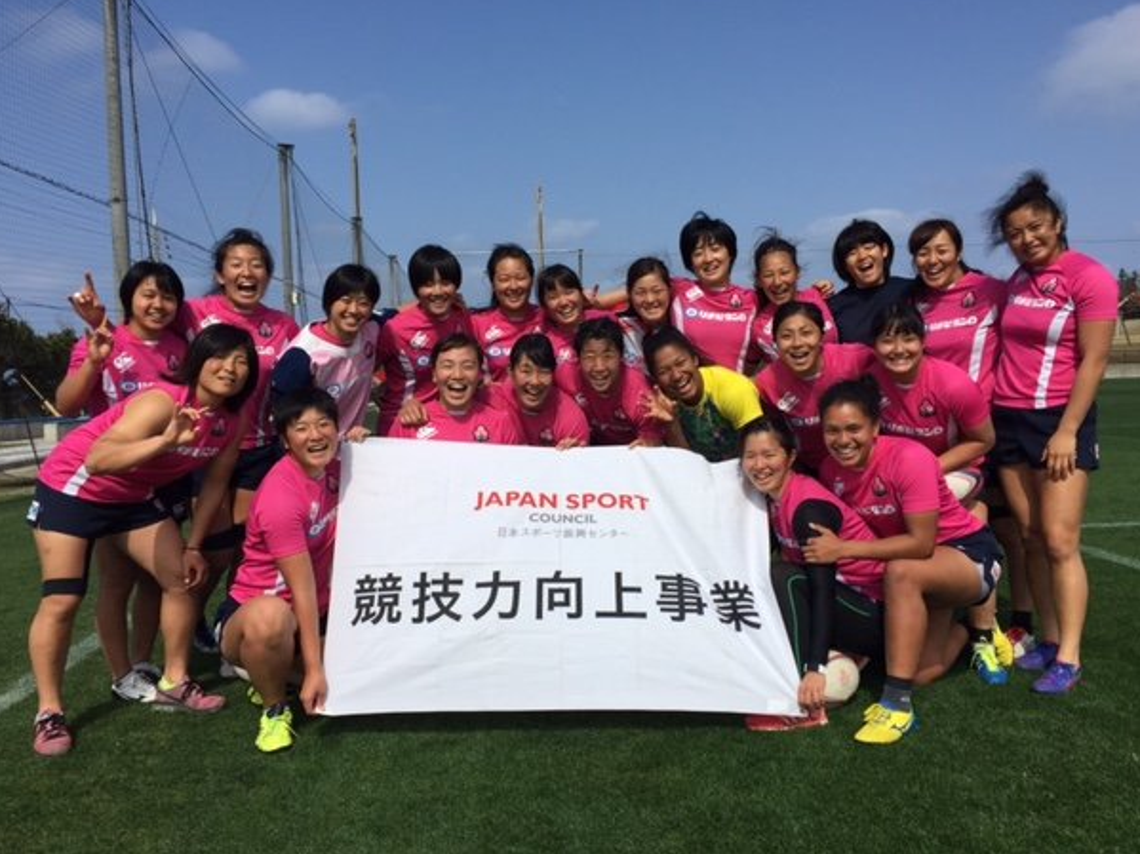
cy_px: 447
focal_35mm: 31
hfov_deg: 58.4
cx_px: 569
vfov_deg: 45.4
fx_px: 1021
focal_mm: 4.15
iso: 32
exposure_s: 1/3597
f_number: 2.2
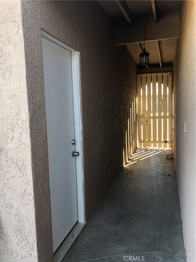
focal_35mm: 28
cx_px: 98
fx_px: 211
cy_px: 131
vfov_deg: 63.4
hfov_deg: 49.7
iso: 50
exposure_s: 1/120
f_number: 1.8
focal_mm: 3.99
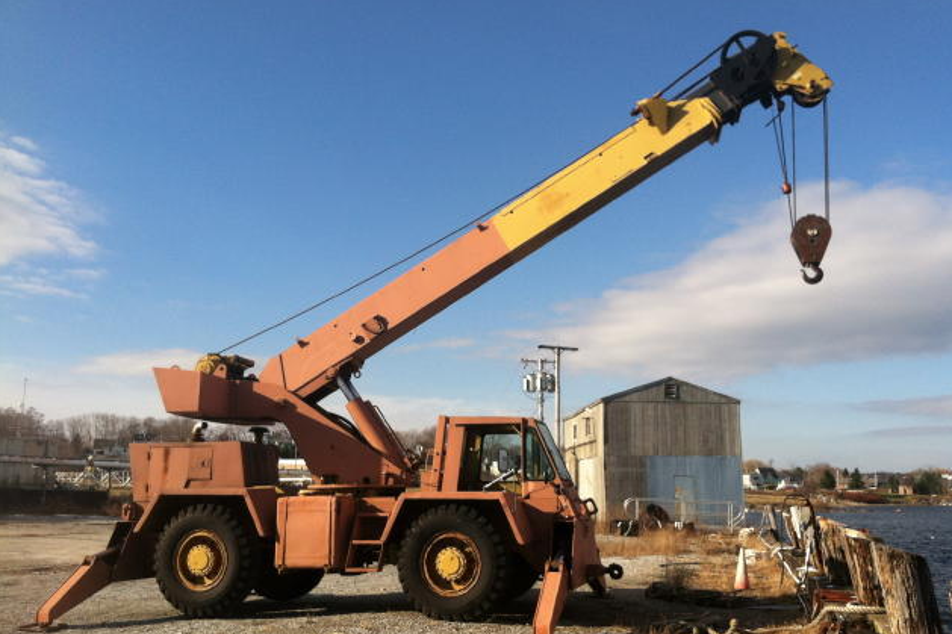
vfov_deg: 35.9
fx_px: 978
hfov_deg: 51.9
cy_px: 321
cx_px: 481
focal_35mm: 37
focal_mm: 3.85
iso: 80
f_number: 2.8
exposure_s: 1/1250
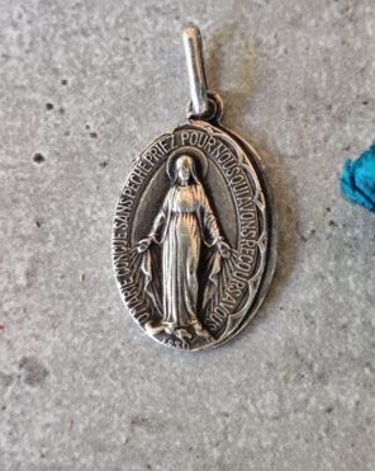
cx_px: 189
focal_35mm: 98
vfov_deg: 19.6
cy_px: 218
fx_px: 1362
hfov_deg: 15.7
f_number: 1.65
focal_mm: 6.19
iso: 320
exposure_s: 1/25
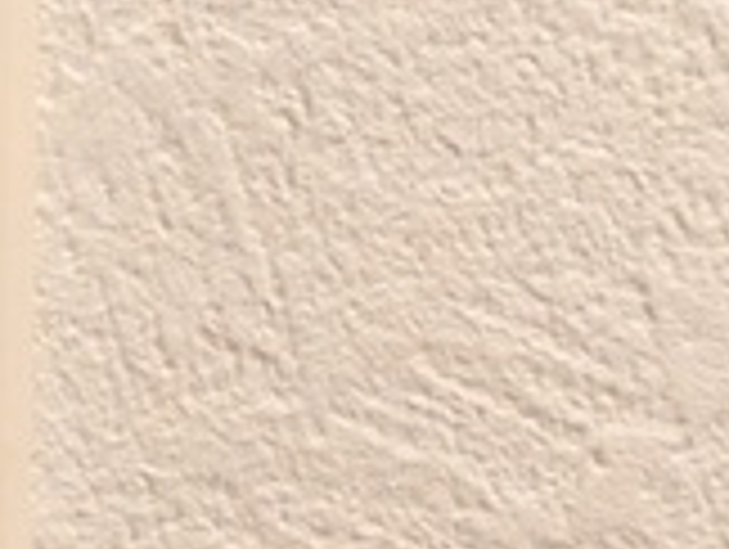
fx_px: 6369
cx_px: -1062
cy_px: -261
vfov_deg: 4.9
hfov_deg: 6.2
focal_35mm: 302
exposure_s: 1/120
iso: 243
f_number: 1.89
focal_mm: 5.43
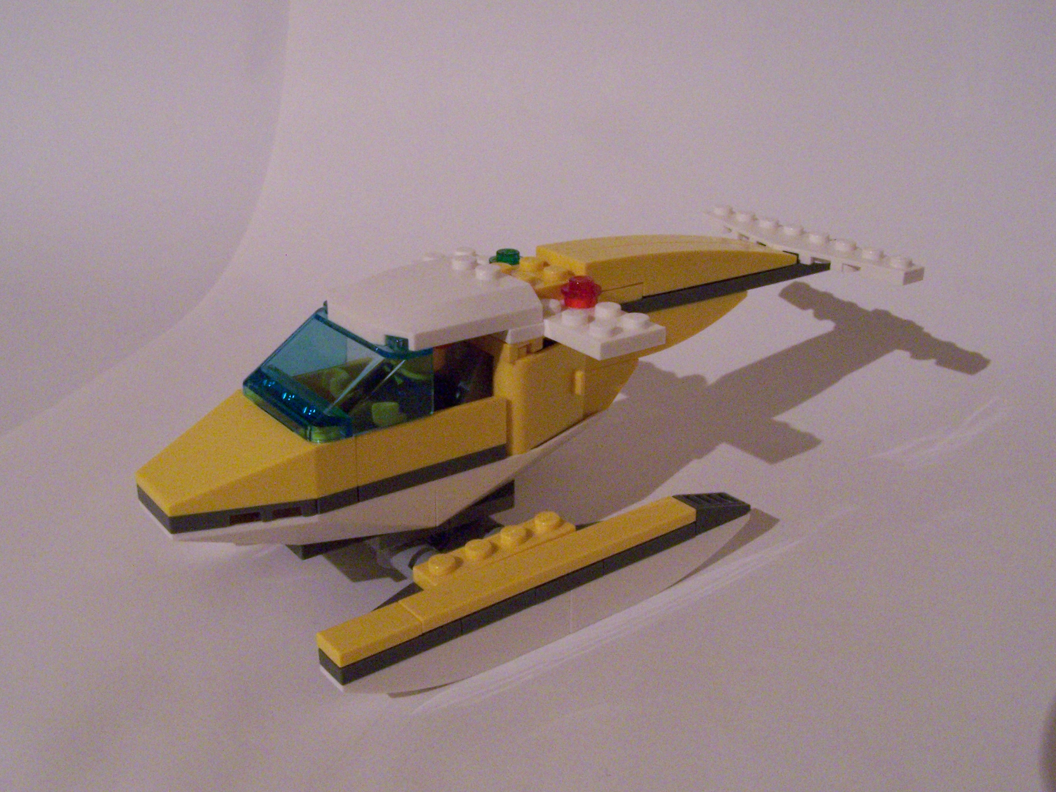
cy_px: 396
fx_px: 1159
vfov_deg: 37.7
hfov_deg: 49.0
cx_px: 528
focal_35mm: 38
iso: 400
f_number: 7.1
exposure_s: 1/4
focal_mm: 6.3
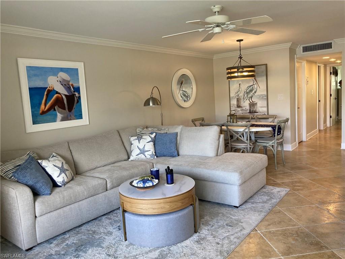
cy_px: 130
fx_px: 279
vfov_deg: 49.7
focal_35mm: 28
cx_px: 172
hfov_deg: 63.4
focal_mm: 3.99
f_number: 1.8
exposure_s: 1/60
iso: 40
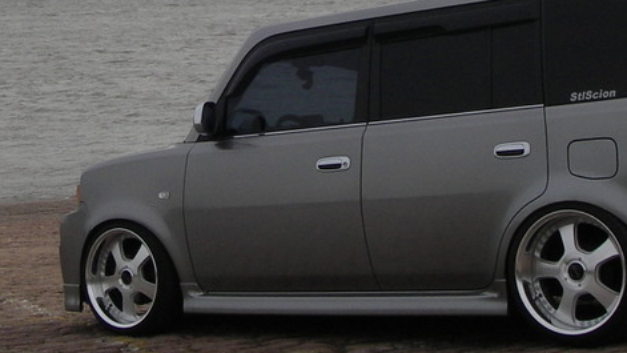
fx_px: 1496
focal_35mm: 90
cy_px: -69
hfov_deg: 23.5
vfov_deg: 13.1
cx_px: 194
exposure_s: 1/250
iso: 50
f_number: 6.6
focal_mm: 6.3
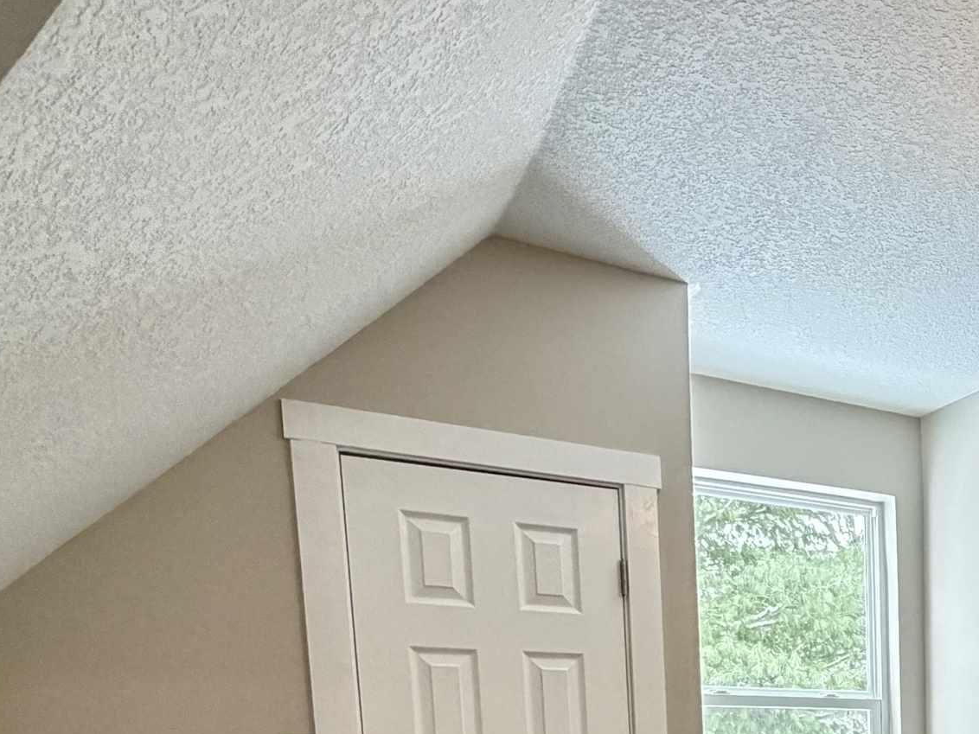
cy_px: 870
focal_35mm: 38
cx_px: 1055
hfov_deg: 40.4
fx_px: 1075
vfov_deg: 31.8
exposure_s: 1/60
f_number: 2.2
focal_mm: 2.22
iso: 500
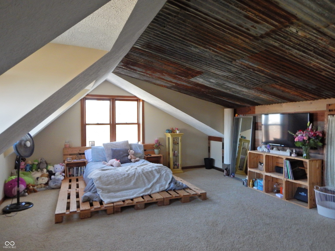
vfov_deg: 61.1
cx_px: 168
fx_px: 213
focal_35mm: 22
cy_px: 126
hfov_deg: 76.4
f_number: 3
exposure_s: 1/30
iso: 360
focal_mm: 4
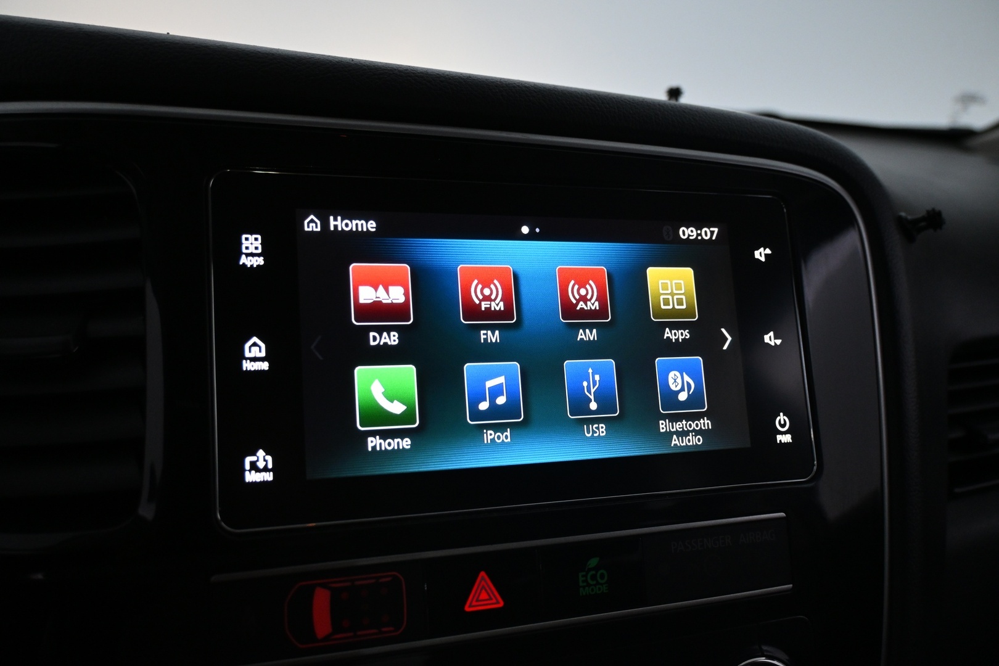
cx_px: 500
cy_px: 333
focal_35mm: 32
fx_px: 874
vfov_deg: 41.7
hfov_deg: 59.5
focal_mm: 21
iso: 1400
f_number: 4
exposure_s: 1/125
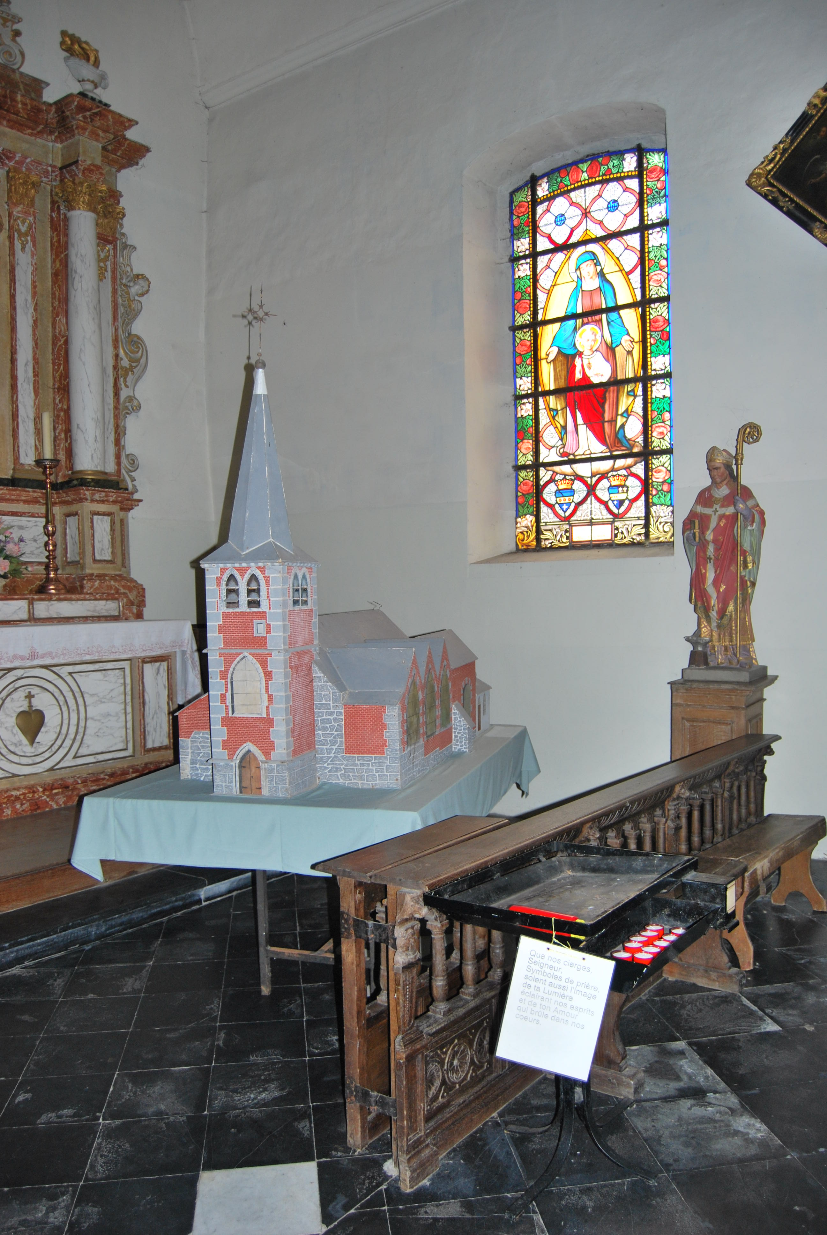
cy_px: 618
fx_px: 928
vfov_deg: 67.3
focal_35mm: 27
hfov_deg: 48.0
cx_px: 414
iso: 200
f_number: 3.5
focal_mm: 18
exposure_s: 1/60
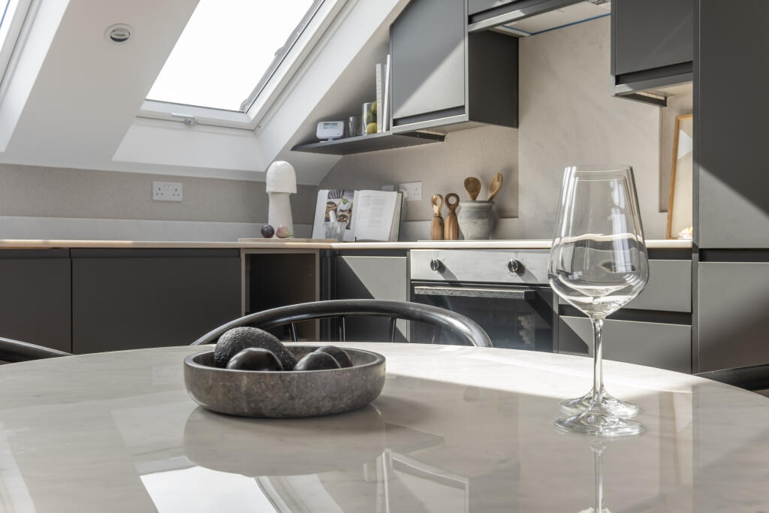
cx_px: 384
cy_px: 256
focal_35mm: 36
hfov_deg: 53.1
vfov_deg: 36.9
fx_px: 769
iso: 250
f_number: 8
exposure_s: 1/60
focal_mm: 24
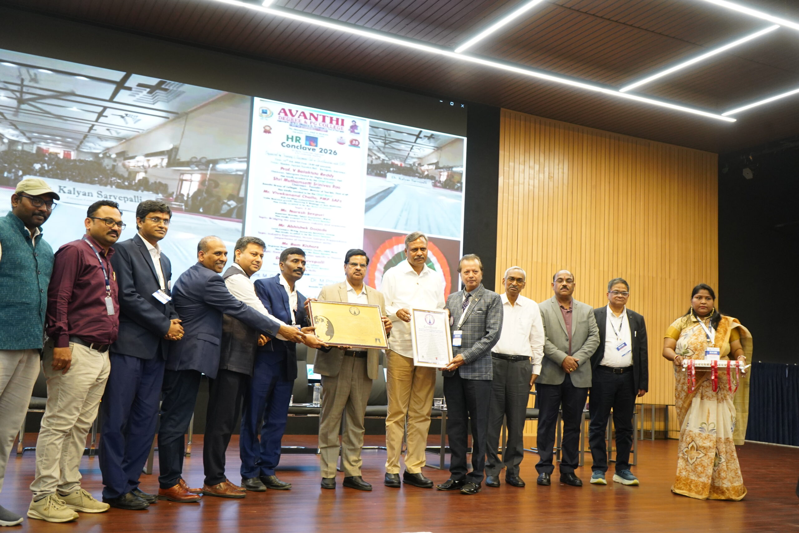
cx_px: 400
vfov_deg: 37.9
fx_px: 777
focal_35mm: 35
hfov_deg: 54.4
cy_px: 266
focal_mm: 35
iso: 3200
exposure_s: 1/125
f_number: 4
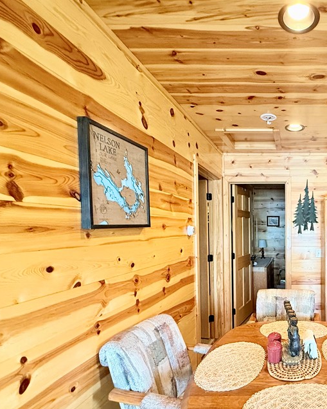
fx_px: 266
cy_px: 237
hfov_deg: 55.6
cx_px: 288
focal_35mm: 22
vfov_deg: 74.5
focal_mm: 2.22
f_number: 2.2
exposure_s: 1/60
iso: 640
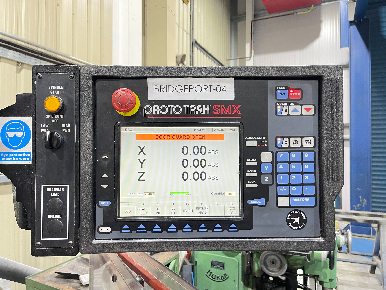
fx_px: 290
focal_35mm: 26
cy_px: 145
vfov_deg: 53.1
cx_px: 193
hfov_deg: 67.3
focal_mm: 5.1
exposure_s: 1/33
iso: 400
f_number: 1.6
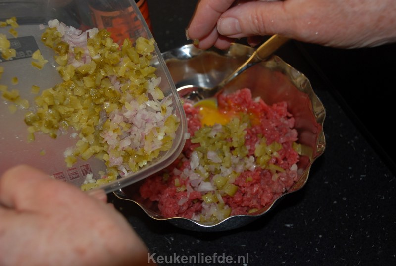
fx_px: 661
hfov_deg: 33.4
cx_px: 198
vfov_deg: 22.7
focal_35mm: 60
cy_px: 133
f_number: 4.5
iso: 160
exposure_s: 1/60
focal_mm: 40
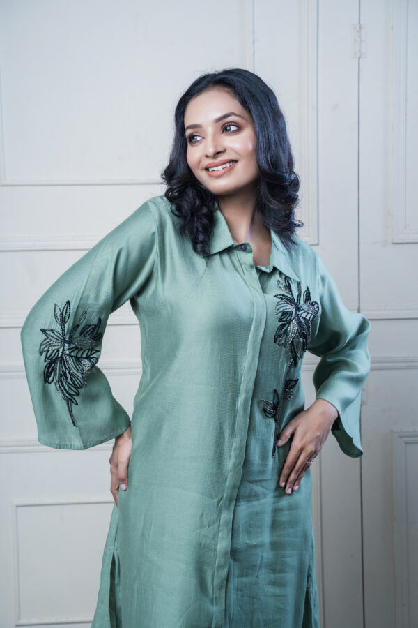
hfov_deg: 19.7
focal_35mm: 69
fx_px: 1202
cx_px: 209
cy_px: 314
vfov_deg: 29.2
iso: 160
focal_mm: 69
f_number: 7.1
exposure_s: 1/100
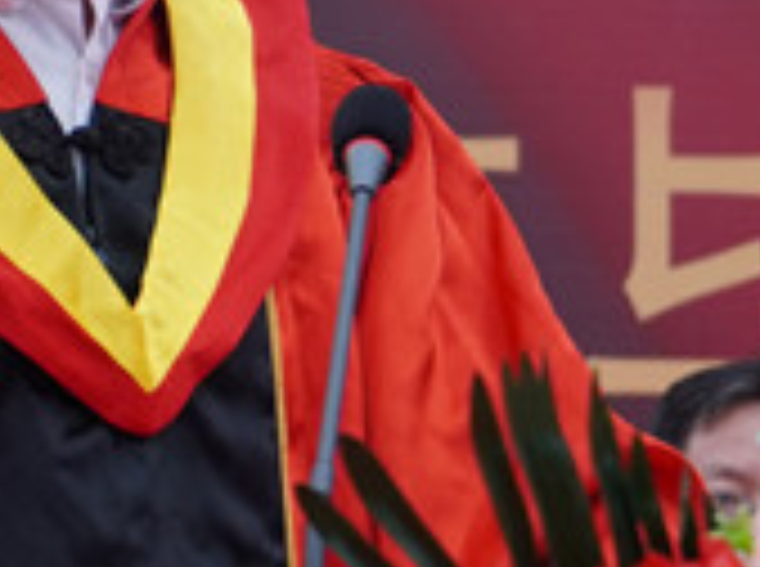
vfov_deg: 5.3
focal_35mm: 278
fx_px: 6091
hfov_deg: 7.1
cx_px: 238
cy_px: 65
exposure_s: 1/200
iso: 640
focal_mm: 50
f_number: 5.6
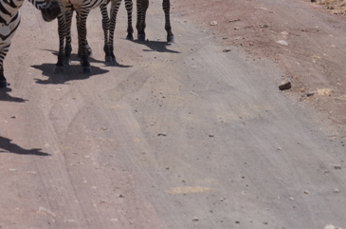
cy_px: -55
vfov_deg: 4.9
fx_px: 2664
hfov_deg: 7.4
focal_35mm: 278
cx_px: -67
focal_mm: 66
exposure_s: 1/800
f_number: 7.1
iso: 200
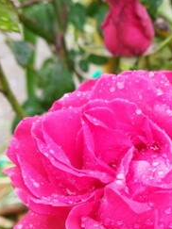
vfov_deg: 24.4
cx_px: 152
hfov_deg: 18.1
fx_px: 530
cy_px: 142
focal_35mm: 80
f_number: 1.79
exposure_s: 1/155
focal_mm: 4.71
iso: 99
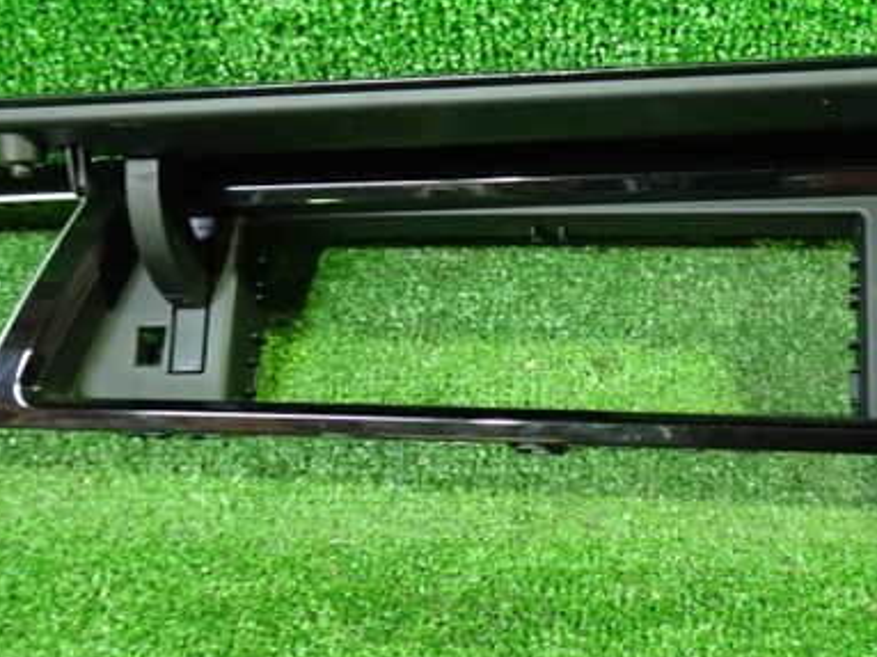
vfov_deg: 30.8
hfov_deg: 40.0
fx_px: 1190
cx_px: 577
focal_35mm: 47
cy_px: 284
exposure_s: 1/25
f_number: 2.3
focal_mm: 5.4
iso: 800
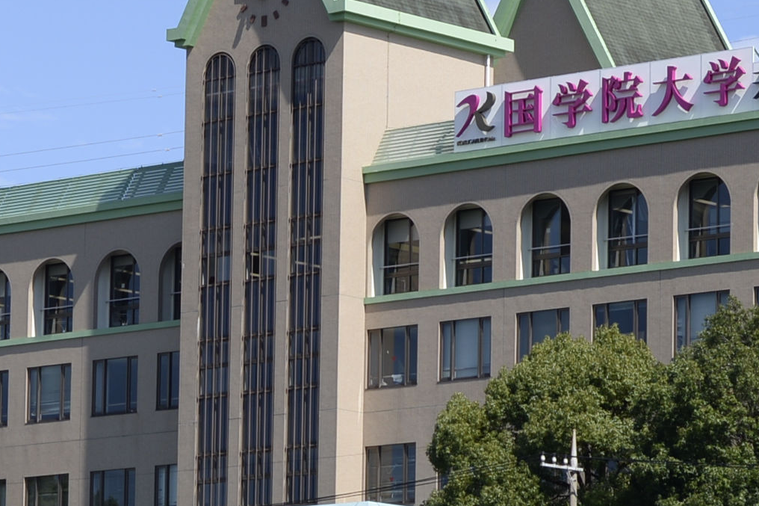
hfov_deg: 9.3
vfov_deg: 6.2
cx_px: 335
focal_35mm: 222
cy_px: 498
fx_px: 4679
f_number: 7.1
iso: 100
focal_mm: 50
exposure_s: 1/400
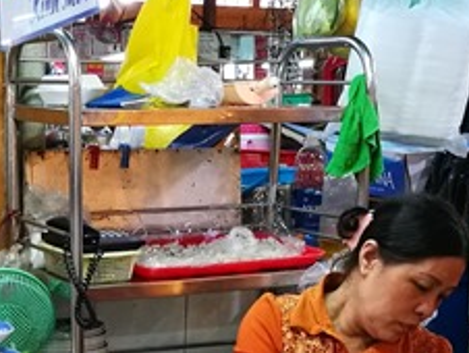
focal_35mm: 86
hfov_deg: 22.6
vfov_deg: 16.5
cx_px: 133
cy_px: 413
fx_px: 1166
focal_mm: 4.5
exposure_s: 1/33.3
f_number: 2.2
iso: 320
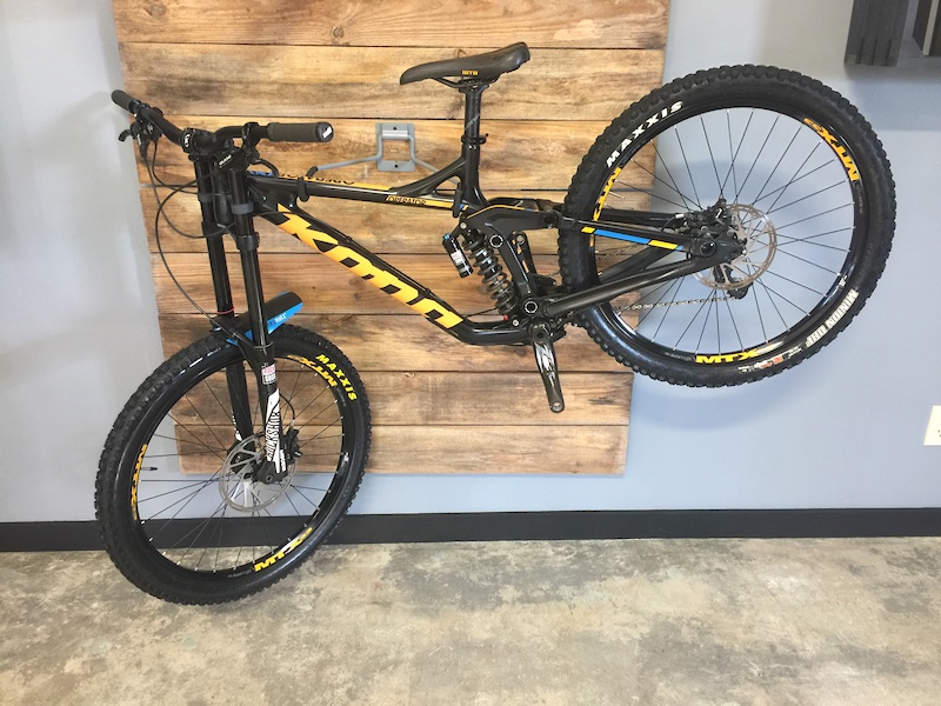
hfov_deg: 61.7
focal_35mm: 29
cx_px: 470
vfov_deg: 48.2
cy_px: 353
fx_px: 788
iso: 80
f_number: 2.2
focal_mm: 4.15
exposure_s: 1/15
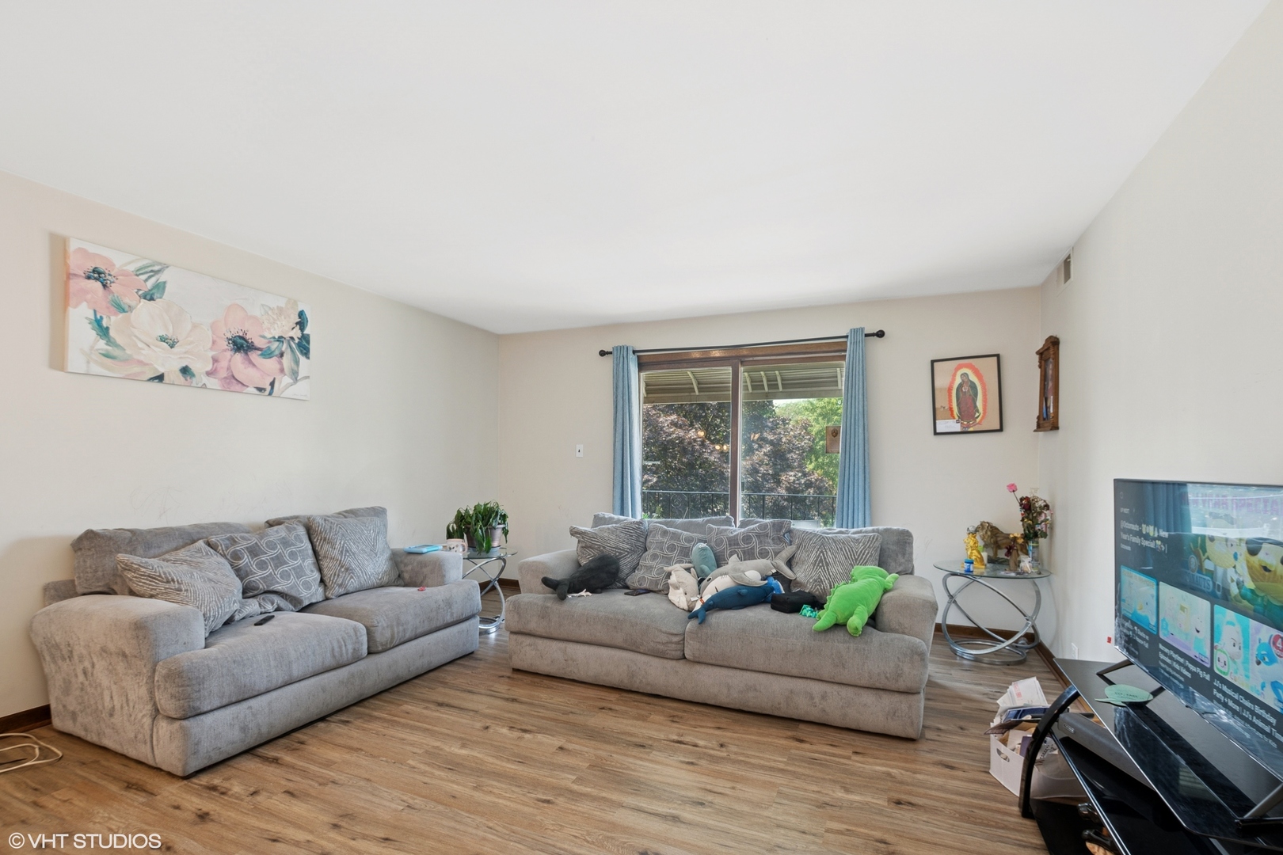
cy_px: 428
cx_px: 642
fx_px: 535
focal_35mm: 15
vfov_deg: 77.3
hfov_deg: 100.4
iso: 250
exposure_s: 1/60
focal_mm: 10
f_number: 7.1
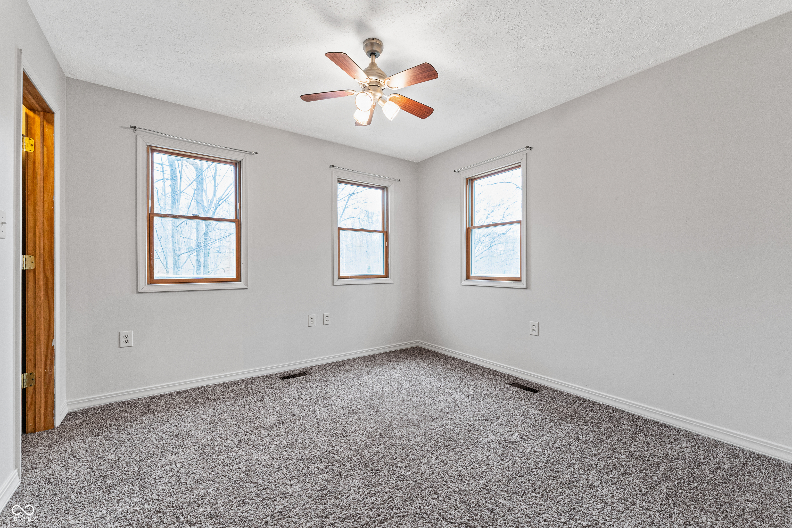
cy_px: 264
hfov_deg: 104.3
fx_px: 308
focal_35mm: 14
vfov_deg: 81.2
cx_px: 396
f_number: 6.3
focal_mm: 14
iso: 320
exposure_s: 1/15
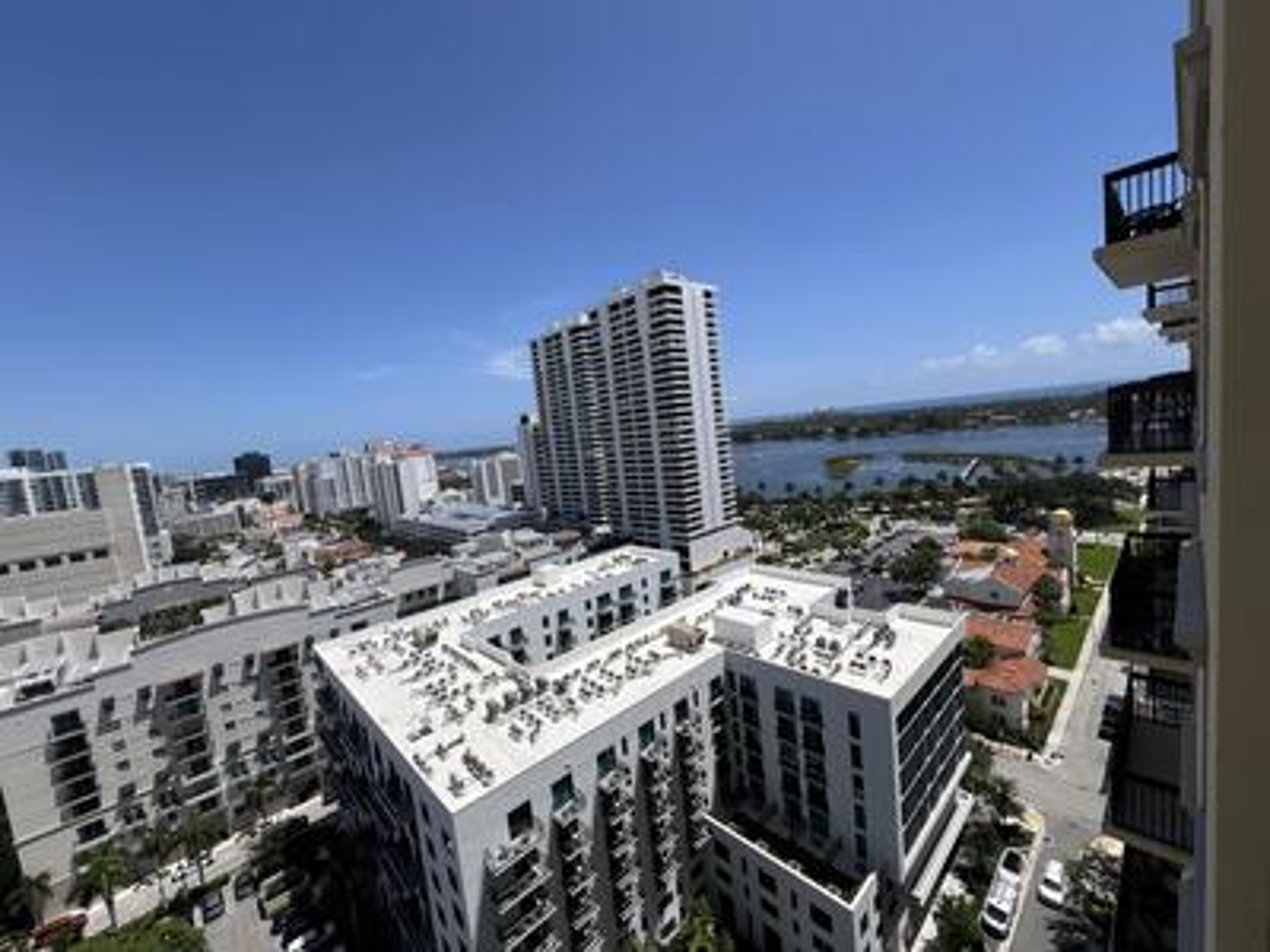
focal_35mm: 13
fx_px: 477
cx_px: 635
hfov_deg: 106.2
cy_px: 476
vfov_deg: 89.9
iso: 32
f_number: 1.8
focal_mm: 1.57
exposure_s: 1/3425
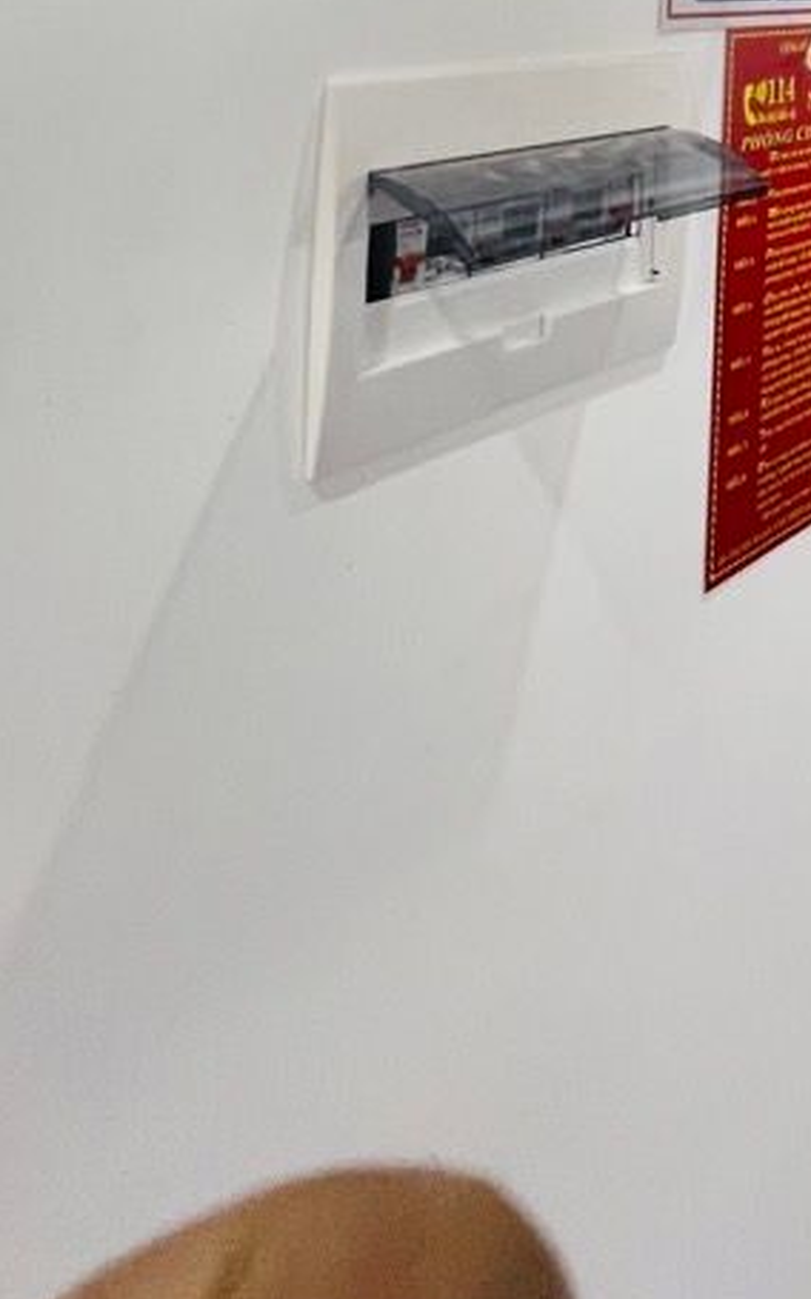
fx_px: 1097
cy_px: -131
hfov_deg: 33.1
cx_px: 974
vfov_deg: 45.7
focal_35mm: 31
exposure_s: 1/50
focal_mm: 1.57
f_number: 1.8
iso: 125
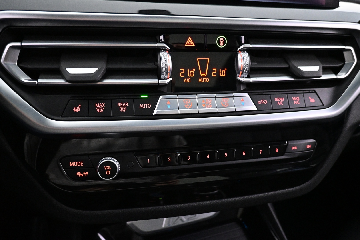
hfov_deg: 73.7
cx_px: 180
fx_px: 240
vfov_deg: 53.1
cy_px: 120
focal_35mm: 24
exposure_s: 1/40
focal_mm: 16
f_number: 3.5
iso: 4000
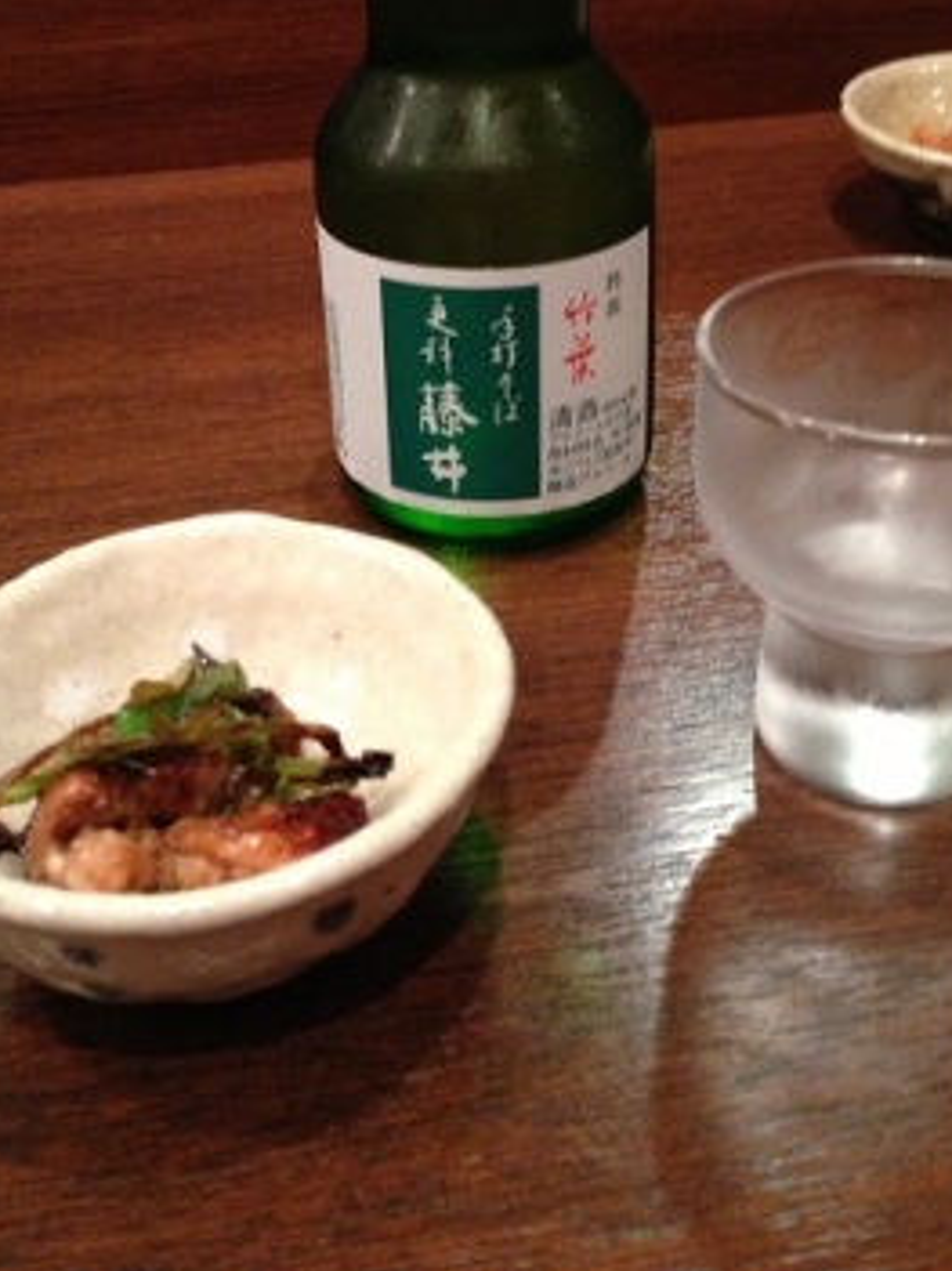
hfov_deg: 30.9
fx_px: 1724
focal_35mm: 47
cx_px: 487
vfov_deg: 39.7
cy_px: 377
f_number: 2.4
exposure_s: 1/17
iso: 400
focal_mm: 4.13
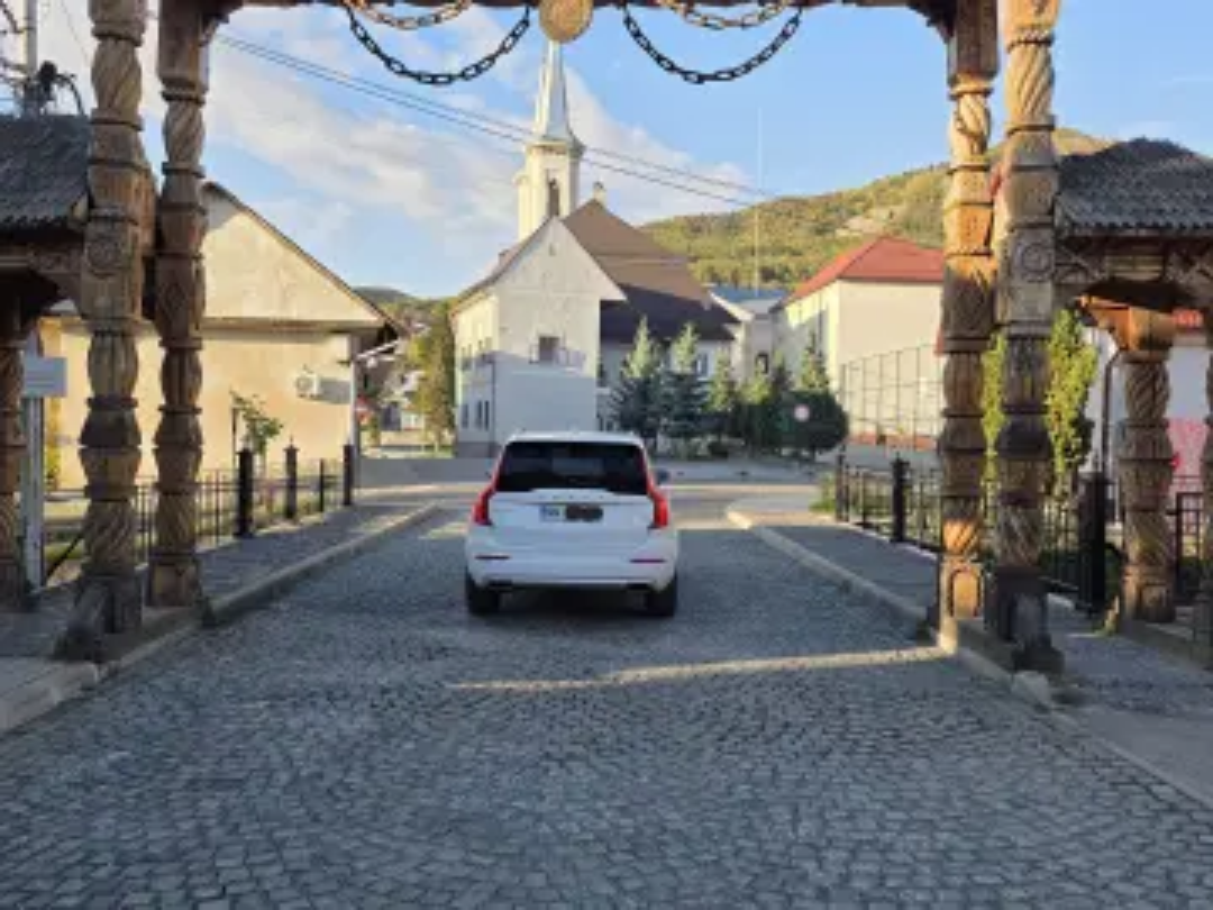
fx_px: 806
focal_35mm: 23
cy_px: 455
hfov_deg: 73.9
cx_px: 606
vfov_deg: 58.9
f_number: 1.7
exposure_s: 1/2000
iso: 80
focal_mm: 6.3
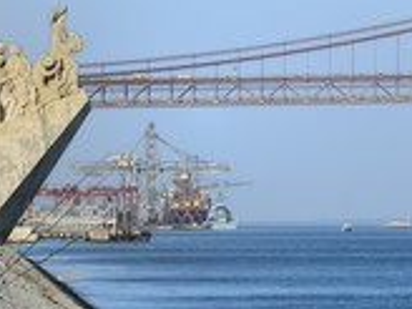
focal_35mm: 491
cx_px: 281
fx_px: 5844
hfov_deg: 4.0
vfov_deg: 3.0
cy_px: 141
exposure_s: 1/400
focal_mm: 200
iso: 100
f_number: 8
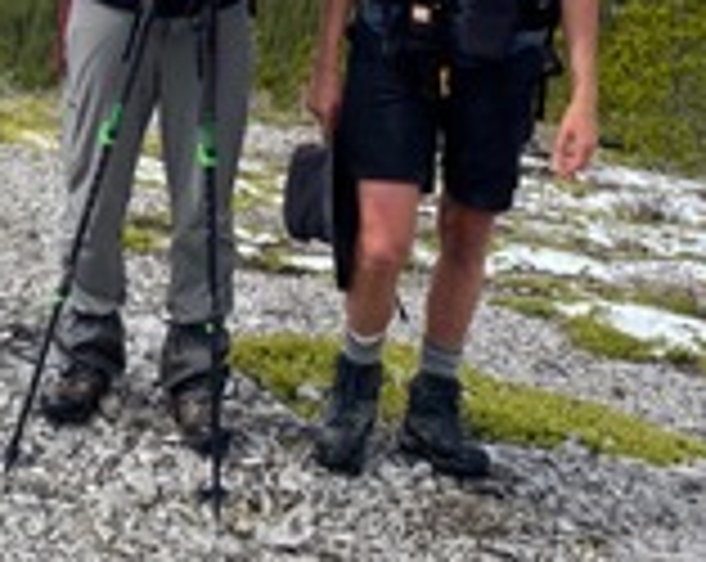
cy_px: -128
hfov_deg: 22.8
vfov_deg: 17.9
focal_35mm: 81
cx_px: 22
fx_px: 1689
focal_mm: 4.25
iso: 32
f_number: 1.8
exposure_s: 1/4115
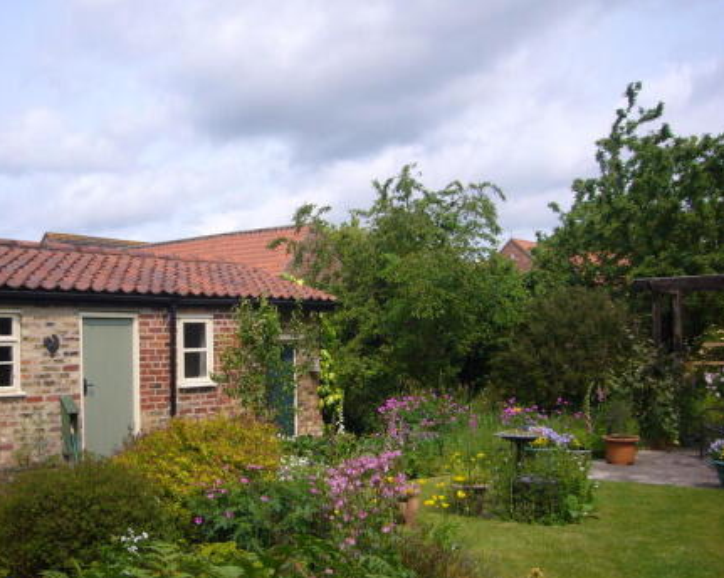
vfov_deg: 40.0
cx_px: 241
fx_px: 792
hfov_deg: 48.3
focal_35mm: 37
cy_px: 339
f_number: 5.6
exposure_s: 1/400
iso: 80
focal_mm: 4.6
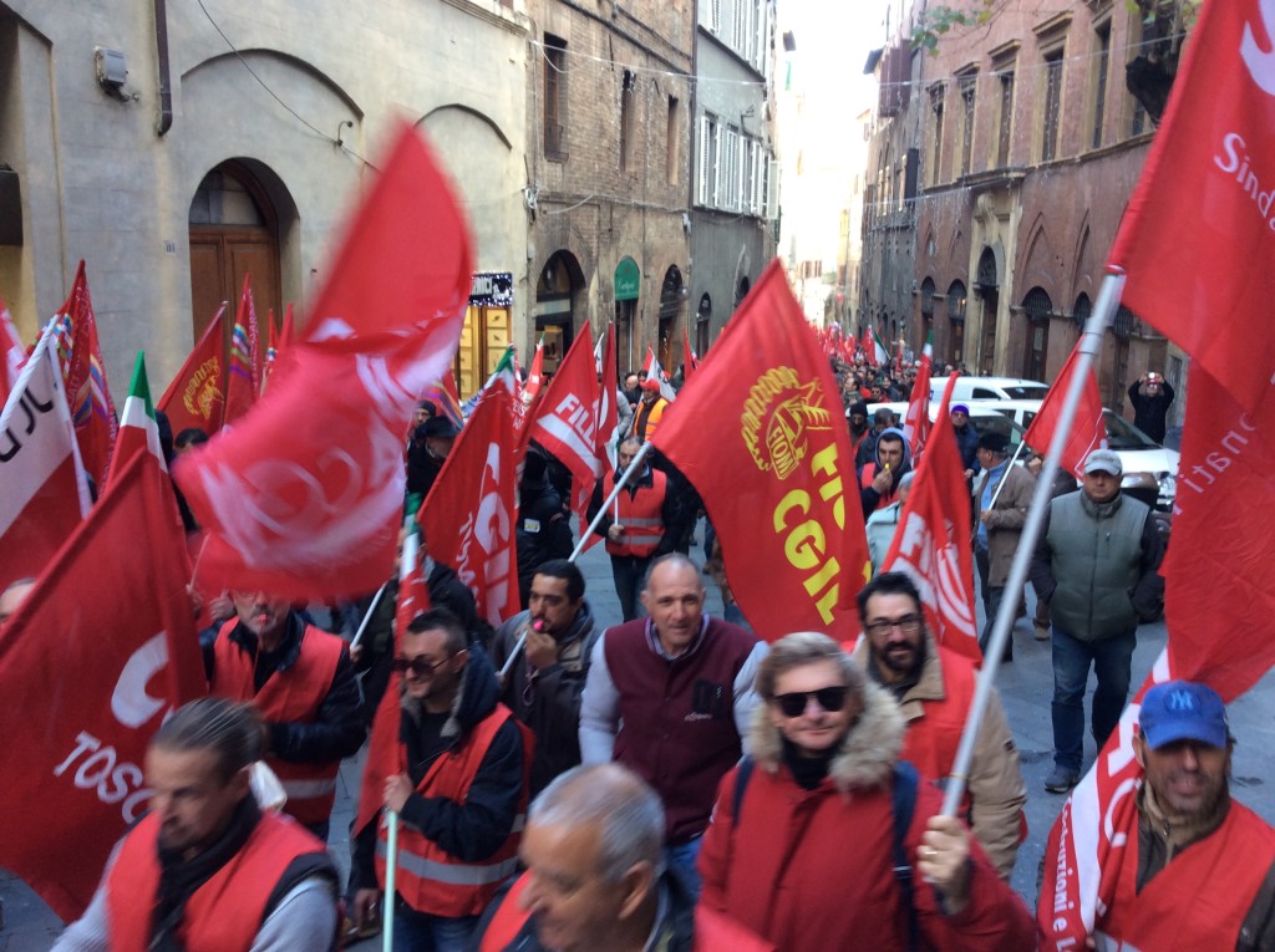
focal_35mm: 32
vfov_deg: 44.1
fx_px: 1177
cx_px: 638
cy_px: 476
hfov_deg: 56.9
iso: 32
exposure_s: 1/24
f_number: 2.4
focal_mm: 3.3
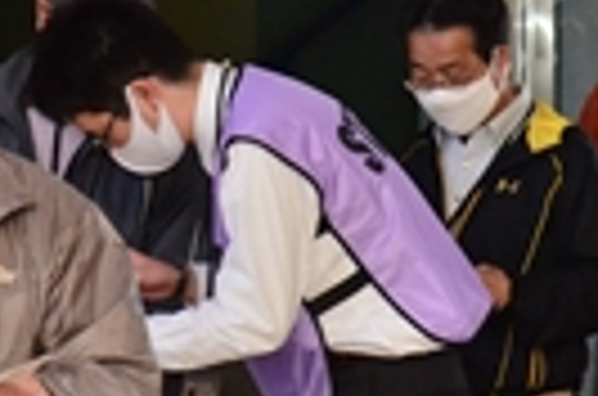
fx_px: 3745
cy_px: 43
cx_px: 76
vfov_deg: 6.0
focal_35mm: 226
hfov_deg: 9.1
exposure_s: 1/200
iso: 2500
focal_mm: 40
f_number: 7.1
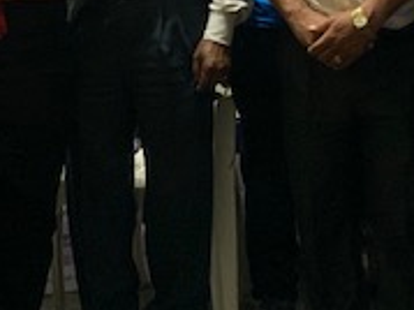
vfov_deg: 15.2
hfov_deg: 21.1
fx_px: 1112
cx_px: 176
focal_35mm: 93
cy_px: -79
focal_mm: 4.25
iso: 400
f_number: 1.8
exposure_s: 1/37
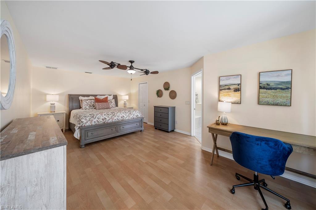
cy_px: 105
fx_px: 105
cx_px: 158
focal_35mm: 12
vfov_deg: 89.9
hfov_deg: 112.7
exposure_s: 1
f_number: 7.1
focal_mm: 12
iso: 400
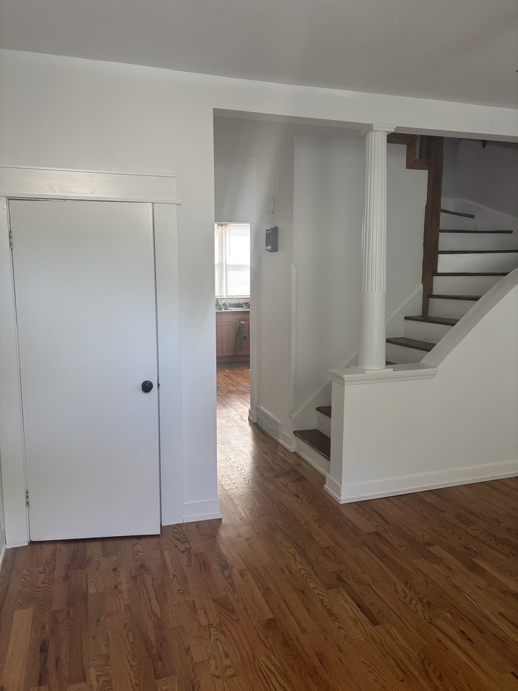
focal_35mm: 26
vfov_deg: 67.3
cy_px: 346
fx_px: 519
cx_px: 259
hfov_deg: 53.1
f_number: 1.6
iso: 125
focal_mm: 5.96
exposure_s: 1/77
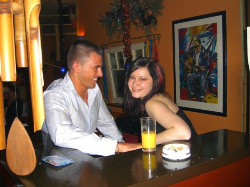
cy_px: 94
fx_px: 274
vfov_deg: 37.7
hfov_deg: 49.0
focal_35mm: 38
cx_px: 125
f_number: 2.8
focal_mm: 7.9
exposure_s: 1/60
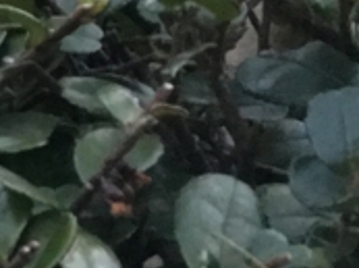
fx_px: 1780
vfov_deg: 8.5
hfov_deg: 9.4
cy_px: -12
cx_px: -666
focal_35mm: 172
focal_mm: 4.15
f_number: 2.2
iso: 320
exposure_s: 1/15
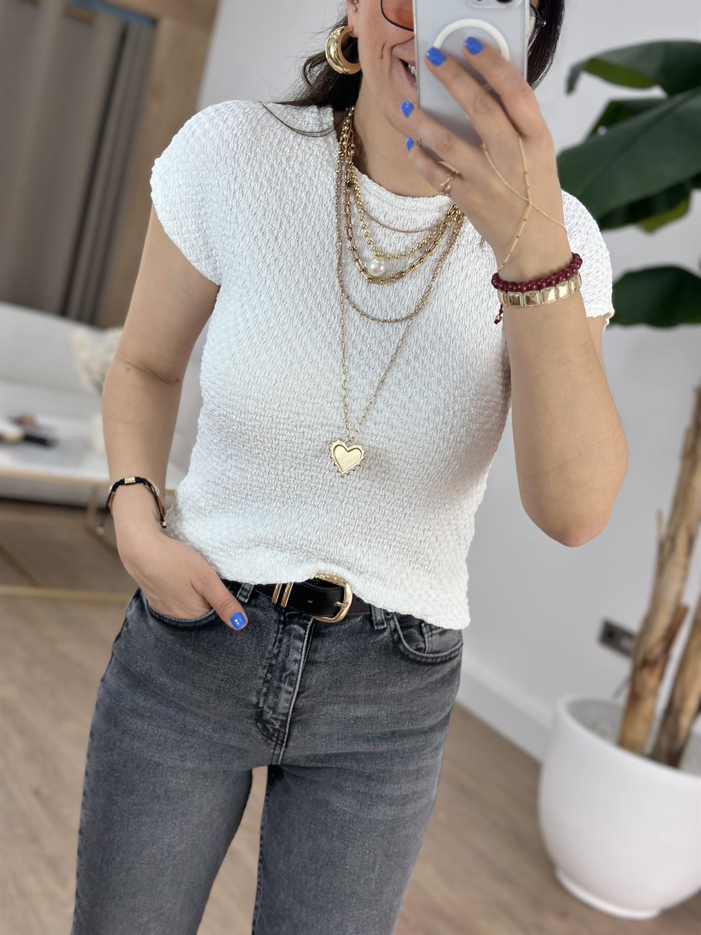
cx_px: 350
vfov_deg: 39.7
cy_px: 468
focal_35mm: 48
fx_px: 1296
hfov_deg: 30.3
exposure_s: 1/399
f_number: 1.78
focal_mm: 6.86
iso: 80
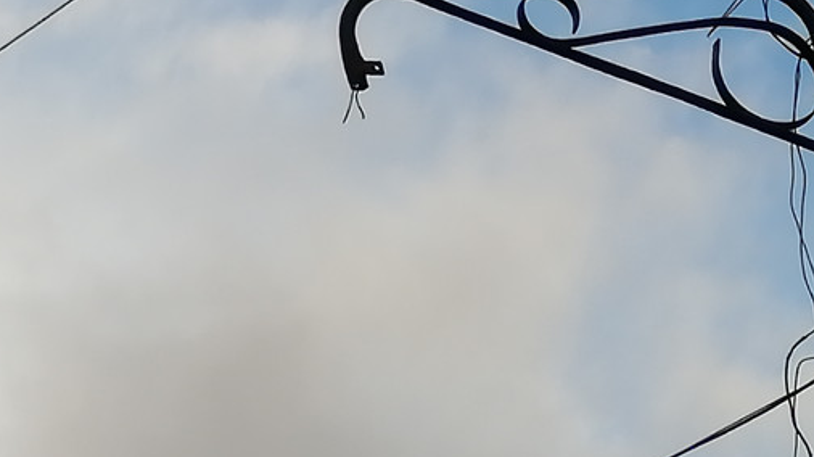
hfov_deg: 12.1
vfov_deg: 6.8
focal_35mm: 177
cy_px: 351
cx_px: 757
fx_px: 3818
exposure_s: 1/1105
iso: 50
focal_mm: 3.96
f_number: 1.8
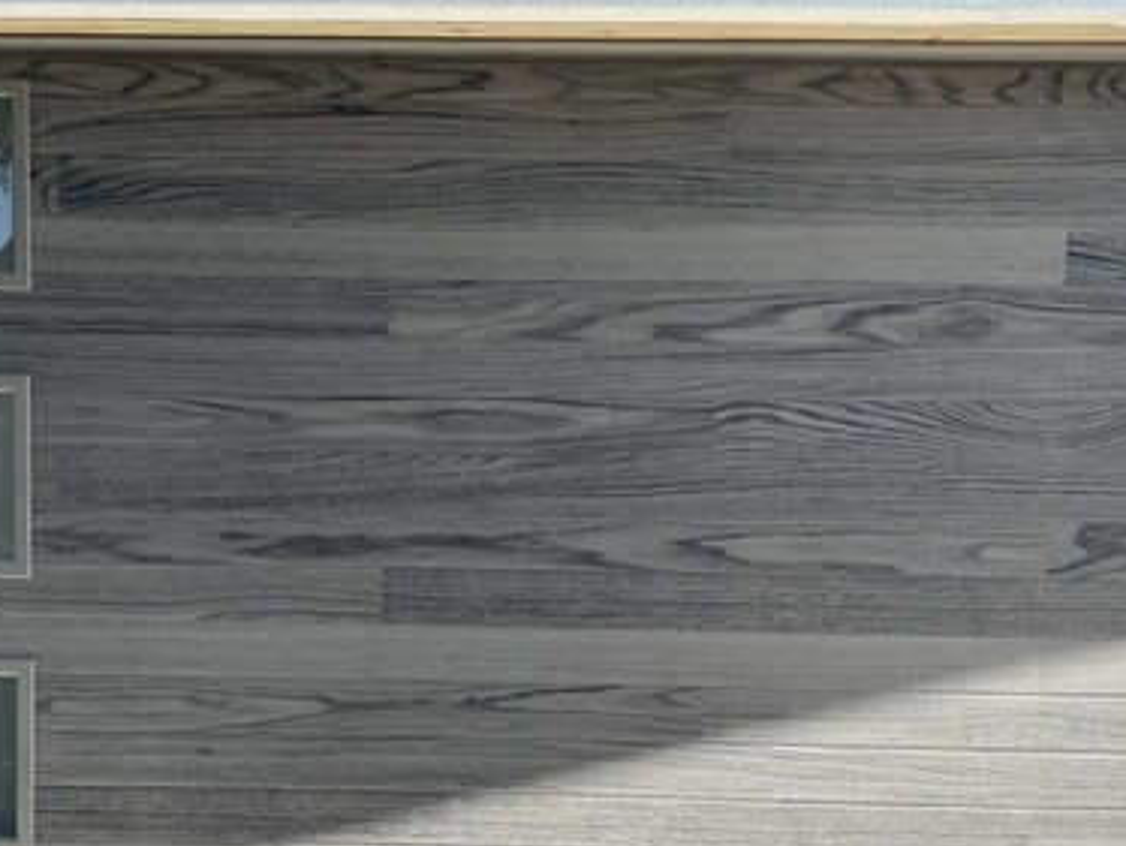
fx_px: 1627
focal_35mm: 50
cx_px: 388
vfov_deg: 28.9
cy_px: 587
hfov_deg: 37.8
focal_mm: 4.25
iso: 32
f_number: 1.8
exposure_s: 1/1082
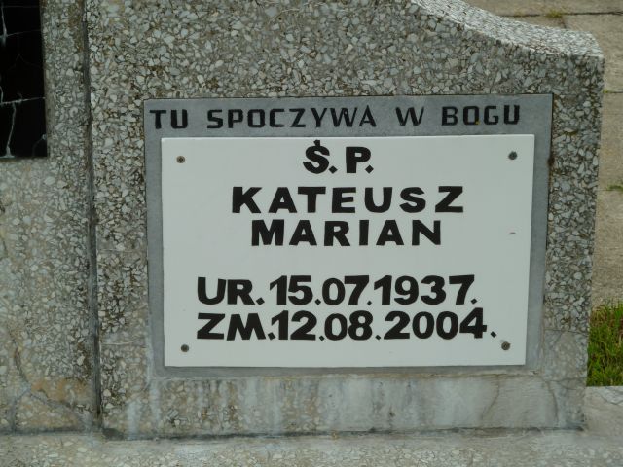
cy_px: 234
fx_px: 2304
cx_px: 312
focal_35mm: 128
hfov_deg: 15.4
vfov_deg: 11.6
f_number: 4.4
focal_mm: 21
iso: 80
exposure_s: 1/320
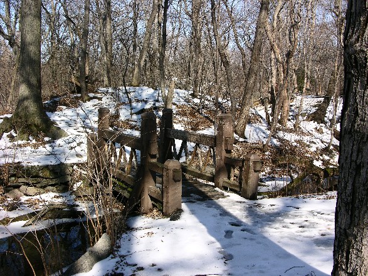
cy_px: 138
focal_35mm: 35
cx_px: 184
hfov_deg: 52.6
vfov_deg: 40.7
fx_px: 372
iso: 50
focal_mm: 8.9
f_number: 6.3
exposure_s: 1/110
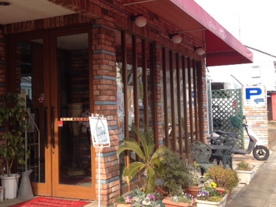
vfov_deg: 26.1
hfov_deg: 34.0
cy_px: 89
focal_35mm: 56
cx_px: 88
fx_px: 446
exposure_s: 1/389
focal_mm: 4.28
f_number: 2.4
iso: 50
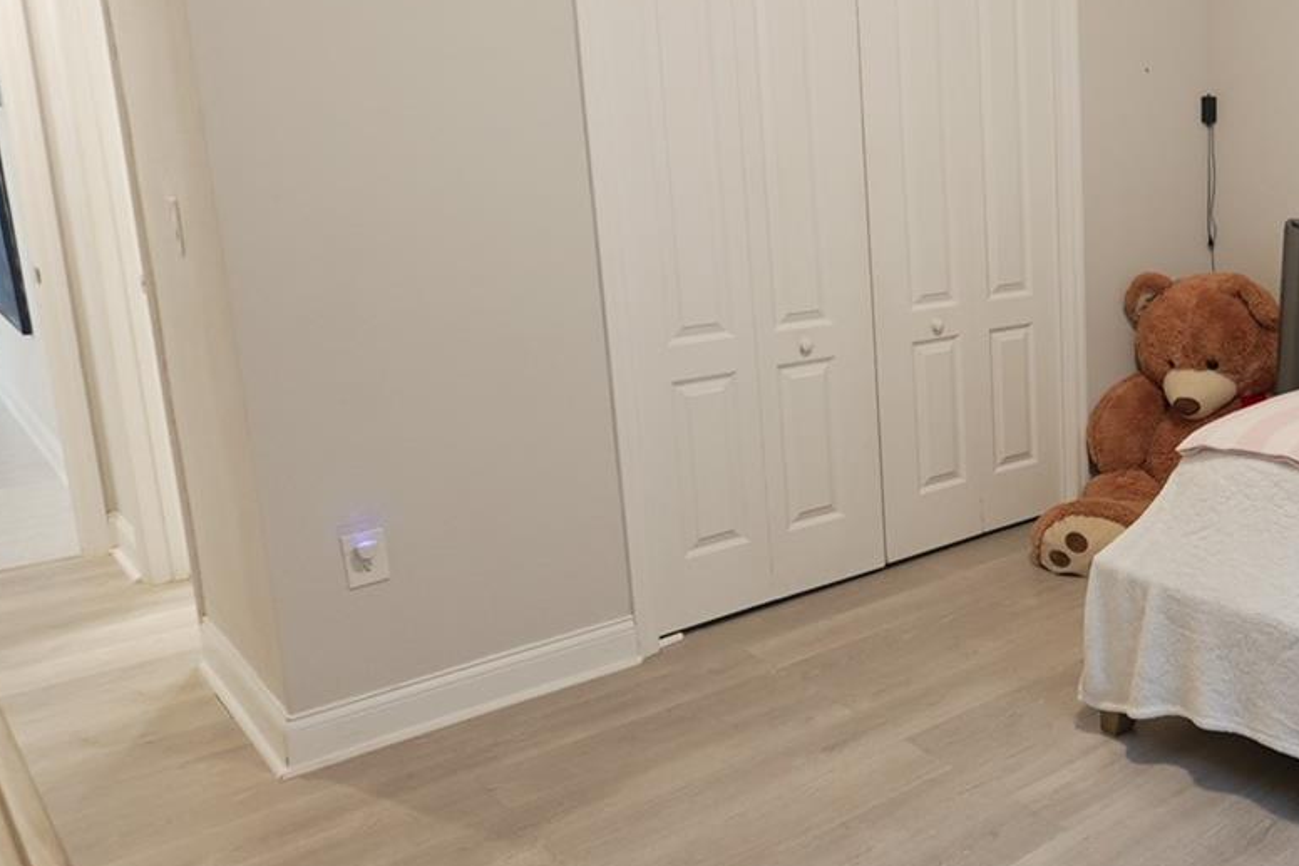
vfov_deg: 39.7
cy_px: 338
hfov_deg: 48.5
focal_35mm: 33
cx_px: 1260
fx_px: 1190
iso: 400
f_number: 1.8
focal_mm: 11
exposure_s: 1/30
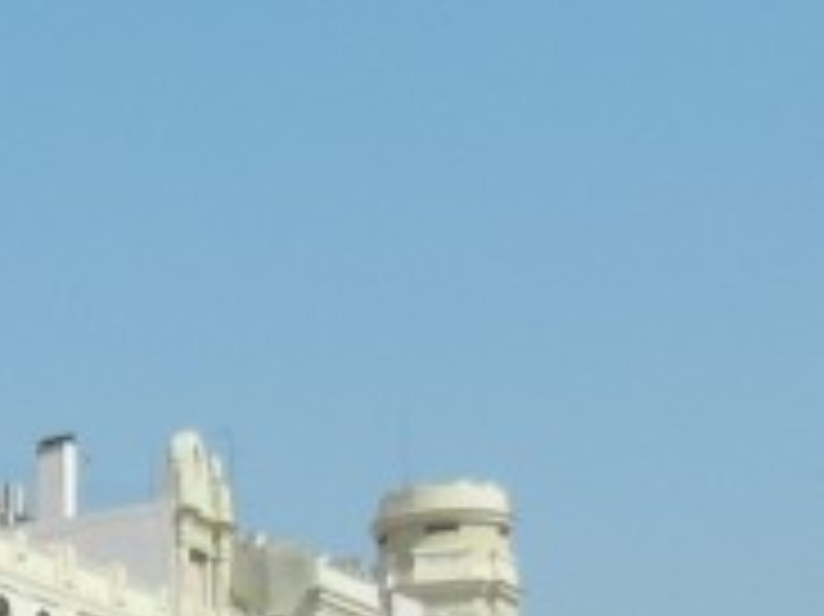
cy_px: 1219
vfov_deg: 8.4
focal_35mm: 168
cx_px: -522
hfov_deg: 11.2
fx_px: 3996
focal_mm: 5.4
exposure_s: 1/493
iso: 160
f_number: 7
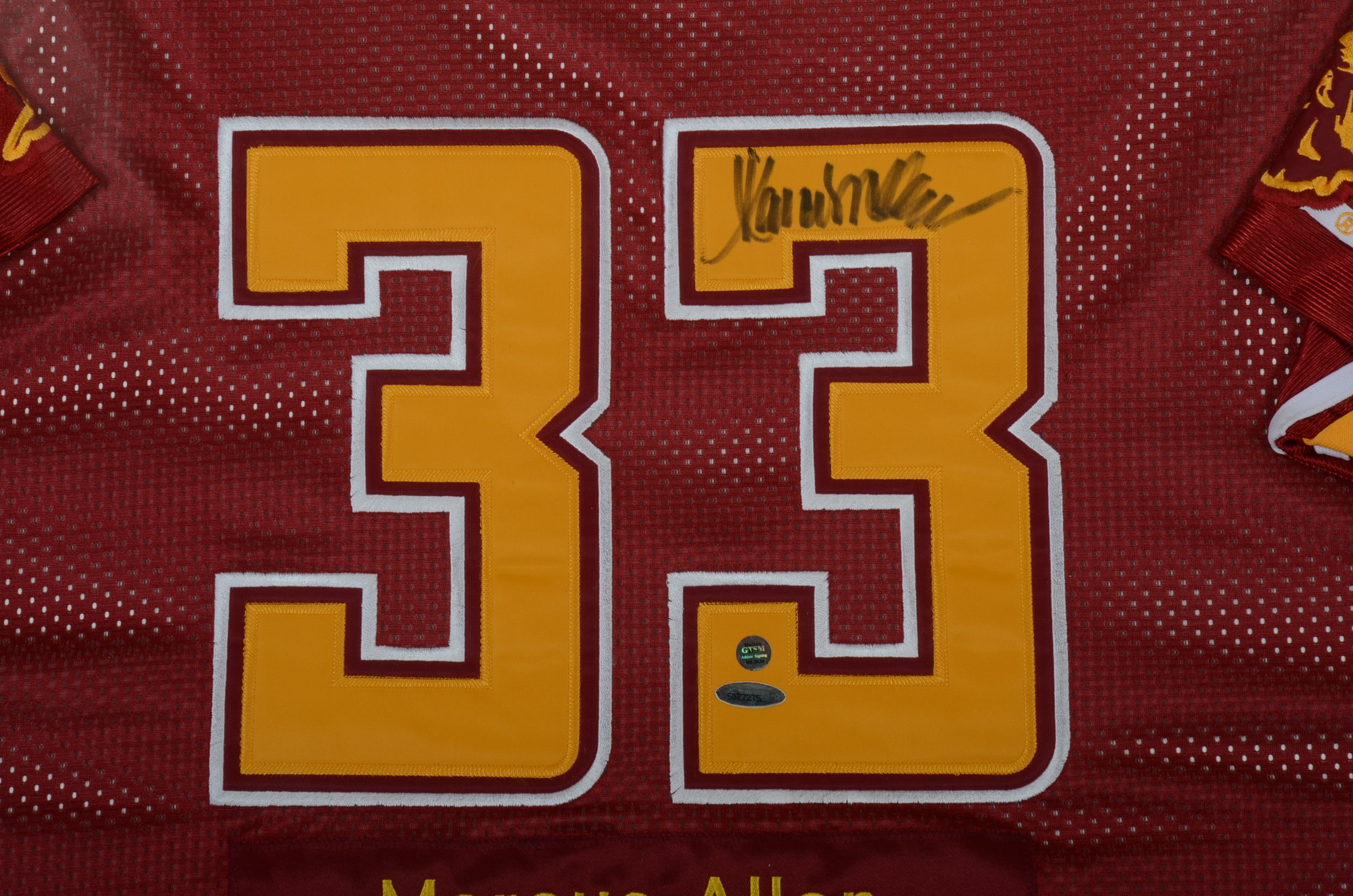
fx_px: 5907
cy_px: 448
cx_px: 676
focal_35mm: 158
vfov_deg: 8.7
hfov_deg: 13.1
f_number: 18
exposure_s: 1/200
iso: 160
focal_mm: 105
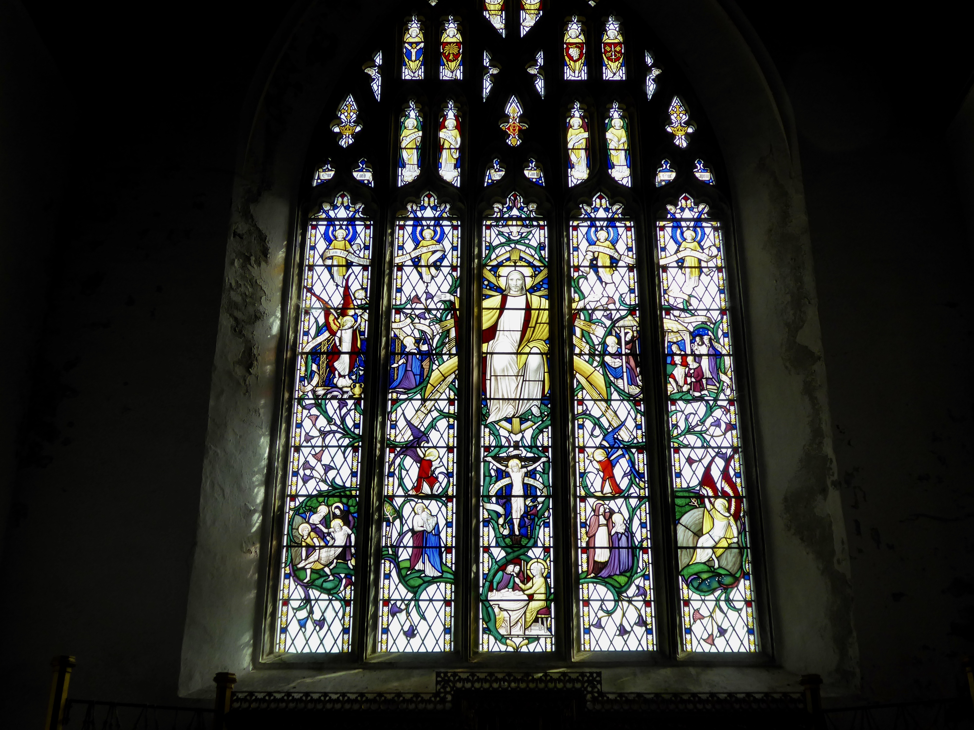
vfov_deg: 31.5
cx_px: 487
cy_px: 365
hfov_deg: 41.2
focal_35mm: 46
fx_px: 1294
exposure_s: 1/200
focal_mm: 7.8
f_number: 3.9
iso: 125
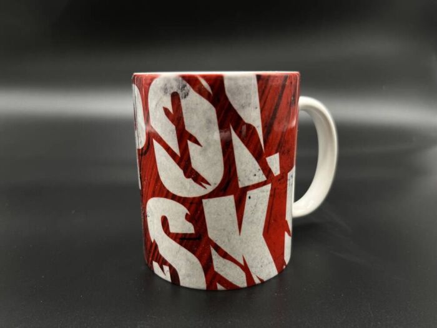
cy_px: 164
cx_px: 218
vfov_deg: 53.1
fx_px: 328
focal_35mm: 26
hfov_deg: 67.3
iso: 64
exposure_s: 1/100
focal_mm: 5.1
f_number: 1.6
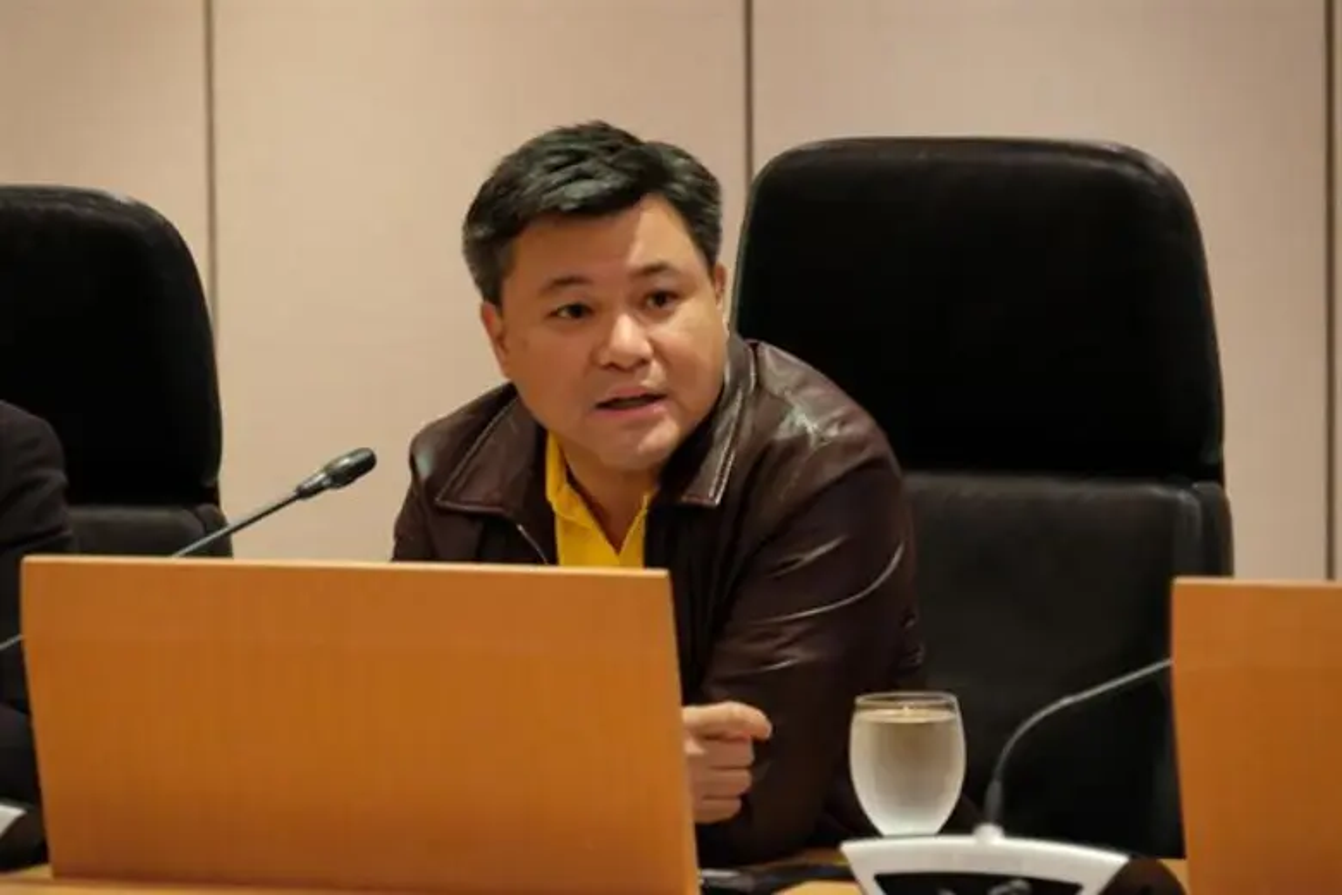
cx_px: 671
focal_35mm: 148
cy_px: 448
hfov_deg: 13.9
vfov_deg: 9.3
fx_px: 5517
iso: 12800
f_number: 5.6
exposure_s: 1/80
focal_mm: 98.6
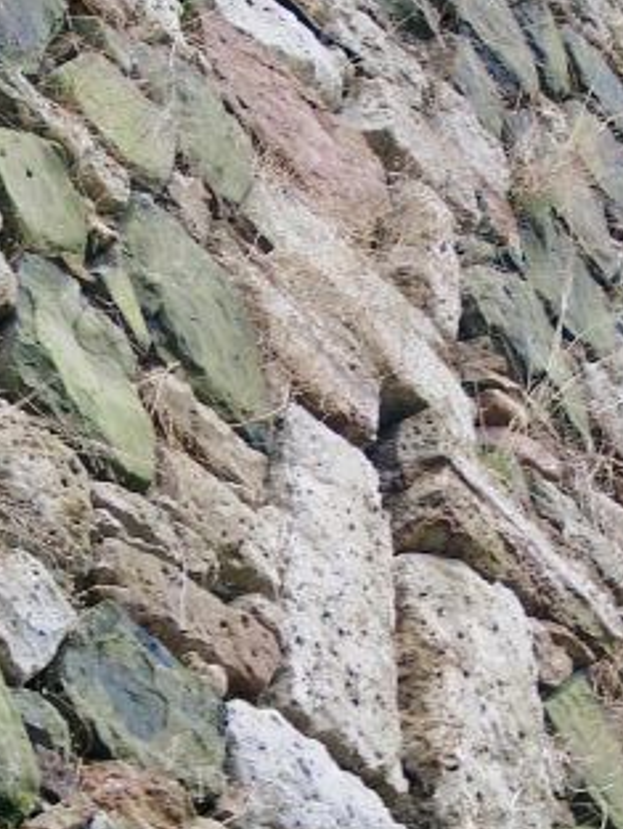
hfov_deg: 12.9
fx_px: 2758
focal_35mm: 115
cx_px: 350
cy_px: 583
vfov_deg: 17.1
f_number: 2
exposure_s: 1/38
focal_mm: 9.29
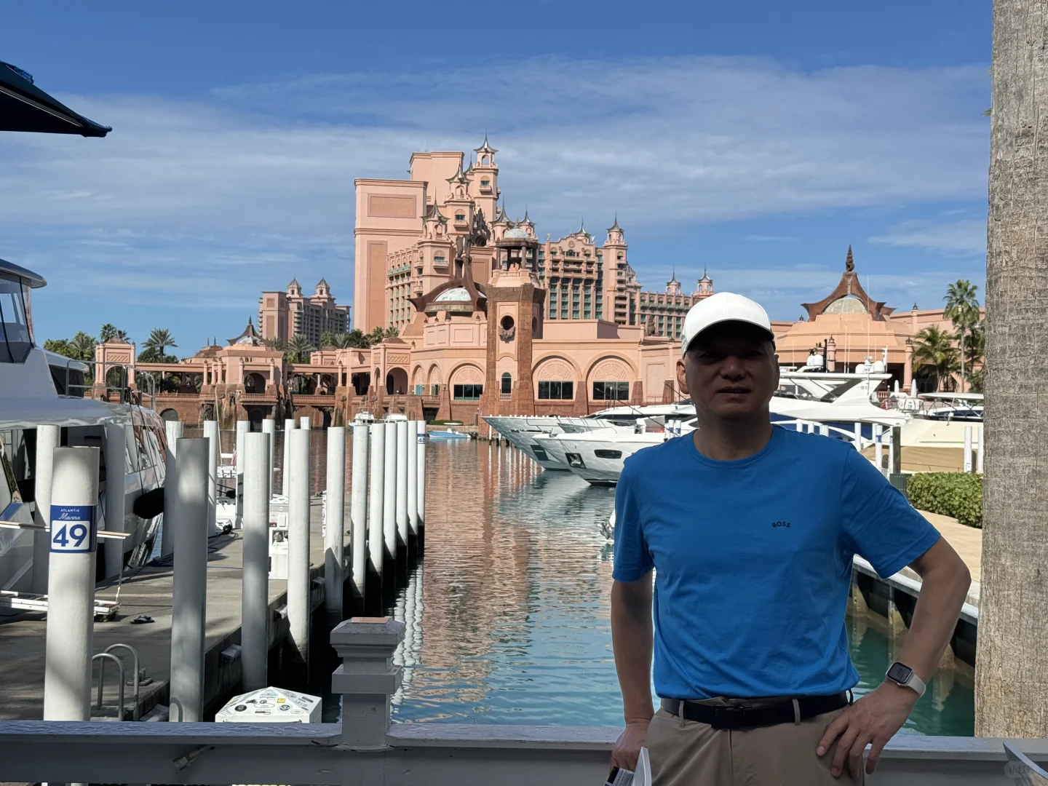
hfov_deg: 39.7
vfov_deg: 30.3
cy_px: 393
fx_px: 1453
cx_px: 524
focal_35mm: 48
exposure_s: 1/7092
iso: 64
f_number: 1.78
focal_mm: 6.76
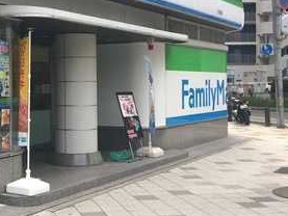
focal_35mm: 67
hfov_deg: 28.1
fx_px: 558
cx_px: 44
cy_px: 88
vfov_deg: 21.9
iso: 32
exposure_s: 1/720
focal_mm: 4.15
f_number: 2.2
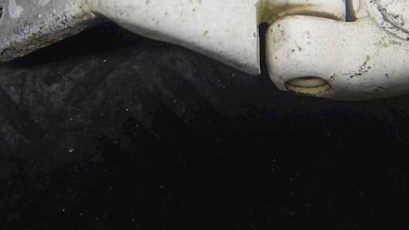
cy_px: -35
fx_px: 542
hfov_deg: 41.3
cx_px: 204
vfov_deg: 22.4
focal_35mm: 50
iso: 180
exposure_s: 1/30
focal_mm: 4.3
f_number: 2.8
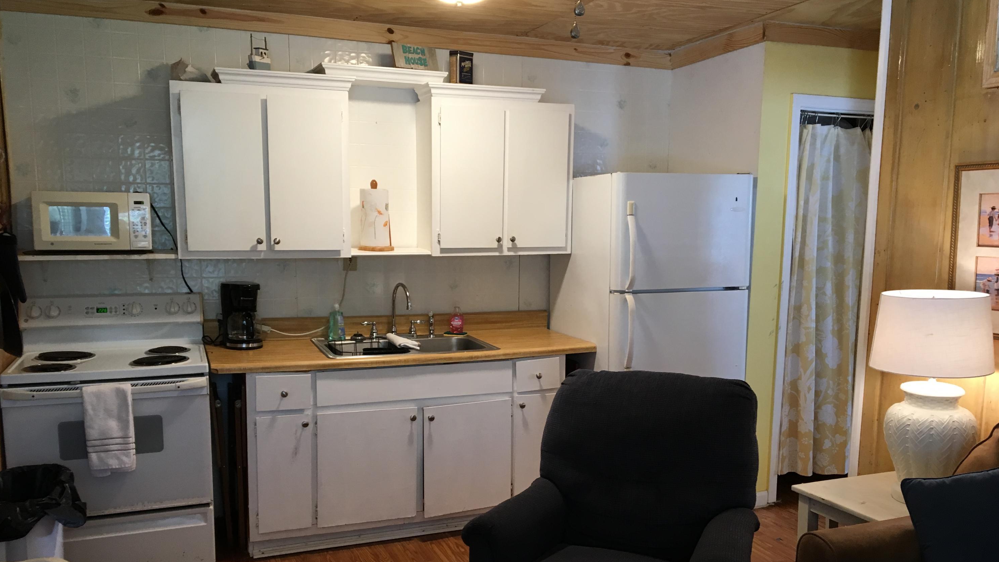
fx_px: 848
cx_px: 505
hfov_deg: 61.0
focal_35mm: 32
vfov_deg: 36.6
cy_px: 333
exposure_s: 1/30
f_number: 2.2
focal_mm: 4.15
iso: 64
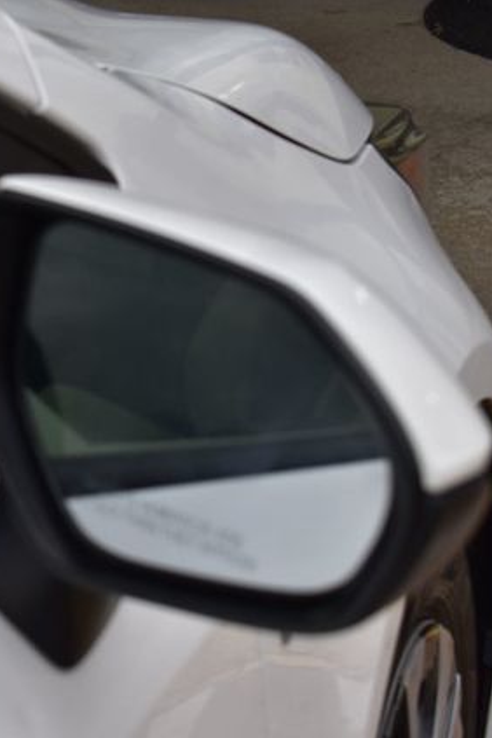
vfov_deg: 16.4
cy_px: 370
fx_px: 2557
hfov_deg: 10.9
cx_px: 7
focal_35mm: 125
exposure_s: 1/60
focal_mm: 55
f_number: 8
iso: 400
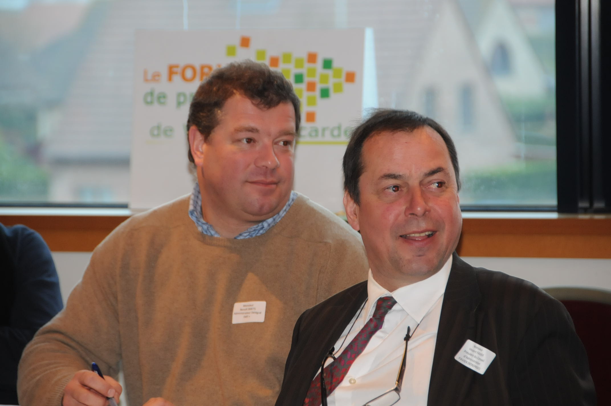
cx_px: 306
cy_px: 203
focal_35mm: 225
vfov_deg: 6.1
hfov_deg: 9.2
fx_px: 3814
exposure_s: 1/60
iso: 1000
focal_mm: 150
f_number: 5.6
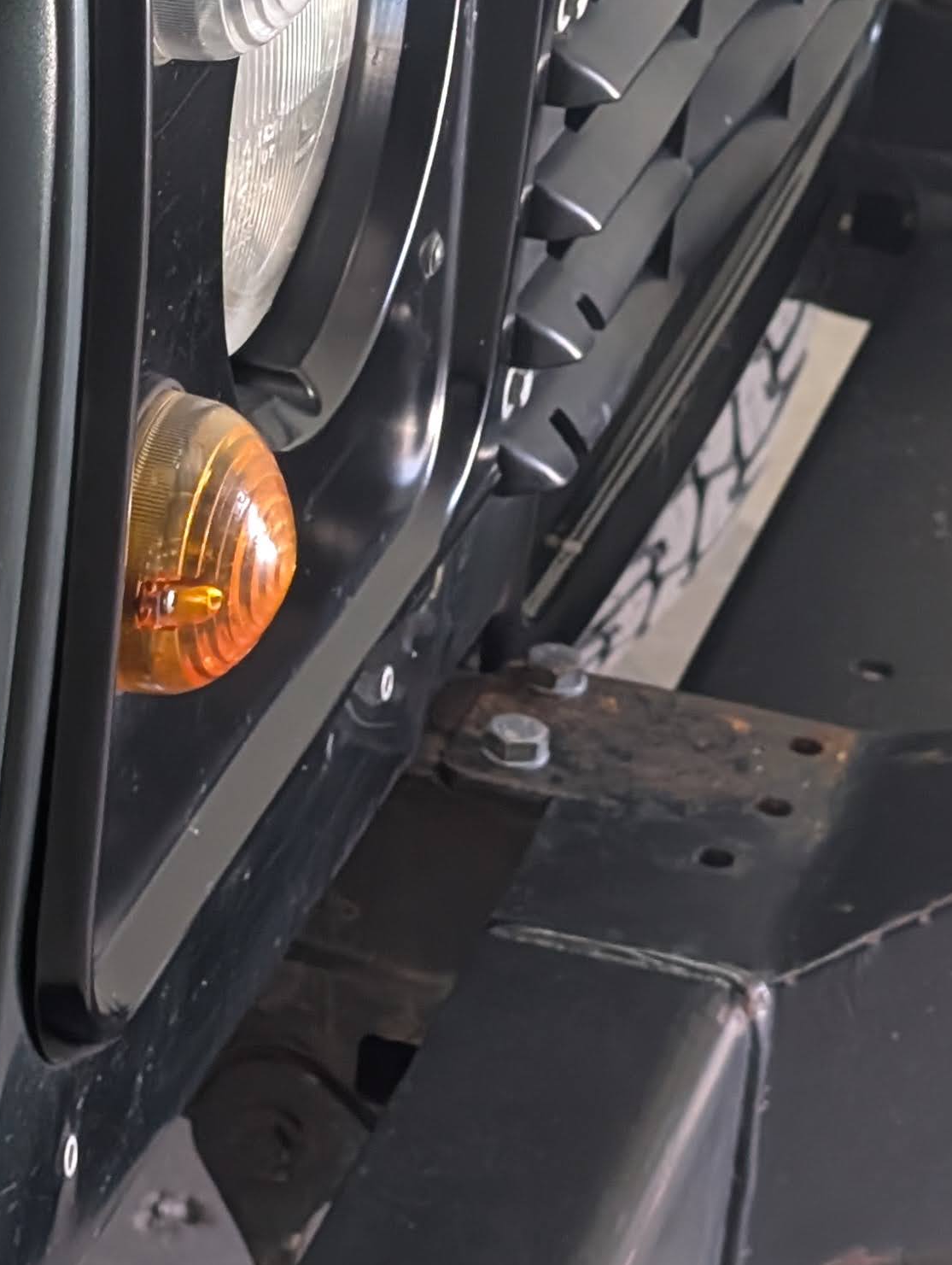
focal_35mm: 135
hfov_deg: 11.0
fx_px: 4938
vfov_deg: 14.3
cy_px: -132
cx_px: 274
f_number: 1.68
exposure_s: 1/37.3
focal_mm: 6.9
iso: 222
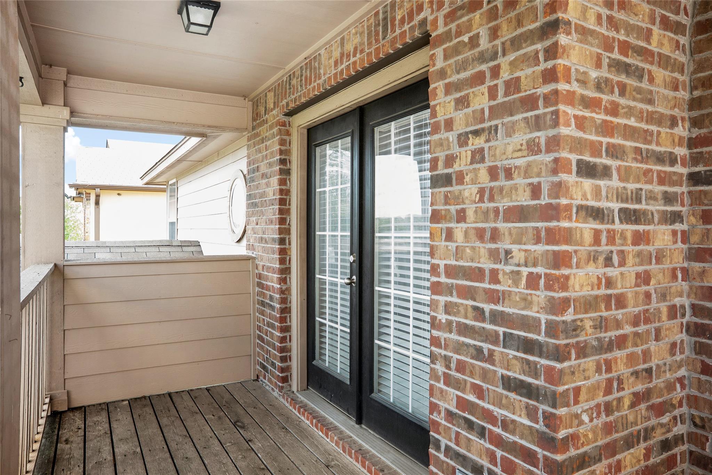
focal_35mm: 22
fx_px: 435
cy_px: 238
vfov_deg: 57.2
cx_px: 356
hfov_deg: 78.6
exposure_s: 1/40
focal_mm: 15
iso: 400
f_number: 5.6
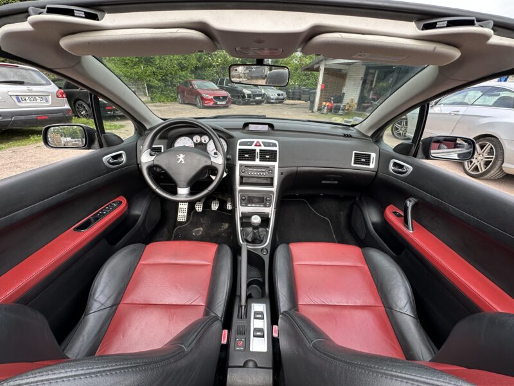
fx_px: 208
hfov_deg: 102.1
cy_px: 193
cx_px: 257
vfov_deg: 85.7
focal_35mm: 14
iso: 40
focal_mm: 2.22
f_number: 2.2
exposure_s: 1/218
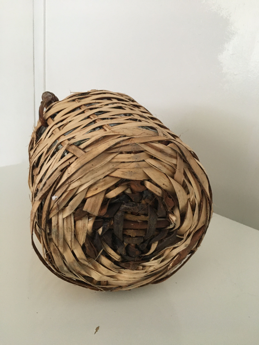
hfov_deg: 48.2
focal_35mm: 29
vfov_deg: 61.7
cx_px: 130
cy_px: 172
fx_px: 289
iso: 200
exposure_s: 1/20
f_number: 2.2
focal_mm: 4.15
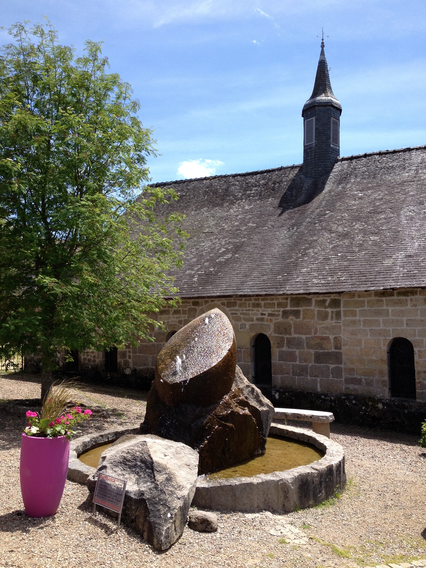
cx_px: 213
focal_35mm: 35
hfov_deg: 40.7
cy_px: 284
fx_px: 574
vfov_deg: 52.6
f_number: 2.4
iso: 50
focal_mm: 4.28
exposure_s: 1/1104
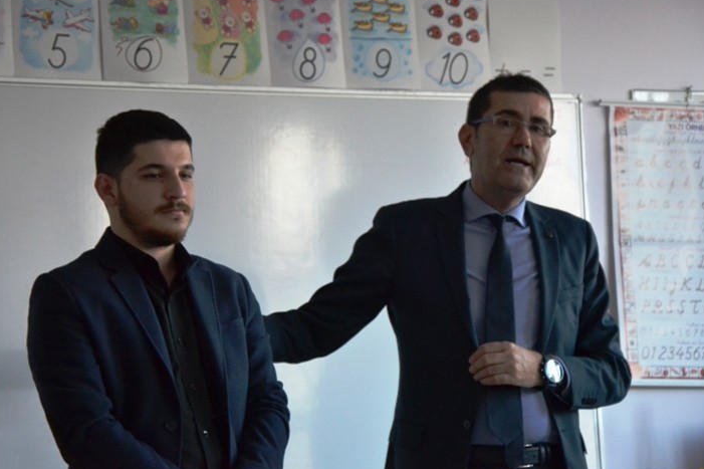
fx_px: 2678
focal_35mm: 137
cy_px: 228
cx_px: 316
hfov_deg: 15.0
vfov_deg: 10.0
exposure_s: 1/125
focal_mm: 80
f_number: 5.3
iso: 2000
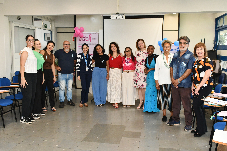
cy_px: 76
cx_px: 114
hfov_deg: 53.1
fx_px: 227
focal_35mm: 36
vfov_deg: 36.9
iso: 3200
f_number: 10
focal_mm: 24
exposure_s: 1/80
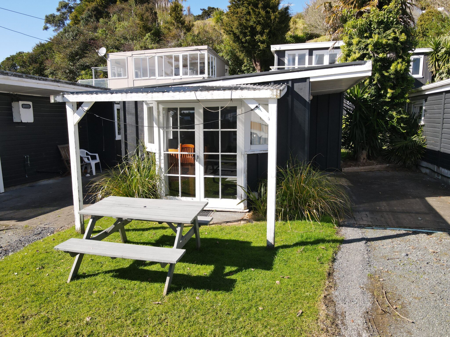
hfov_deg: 71.6
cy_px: 168
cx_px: 225
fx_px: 312
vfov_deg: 56.8
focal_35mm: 24
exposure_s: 1/350
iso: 100
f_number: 2.8
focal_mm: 4.5
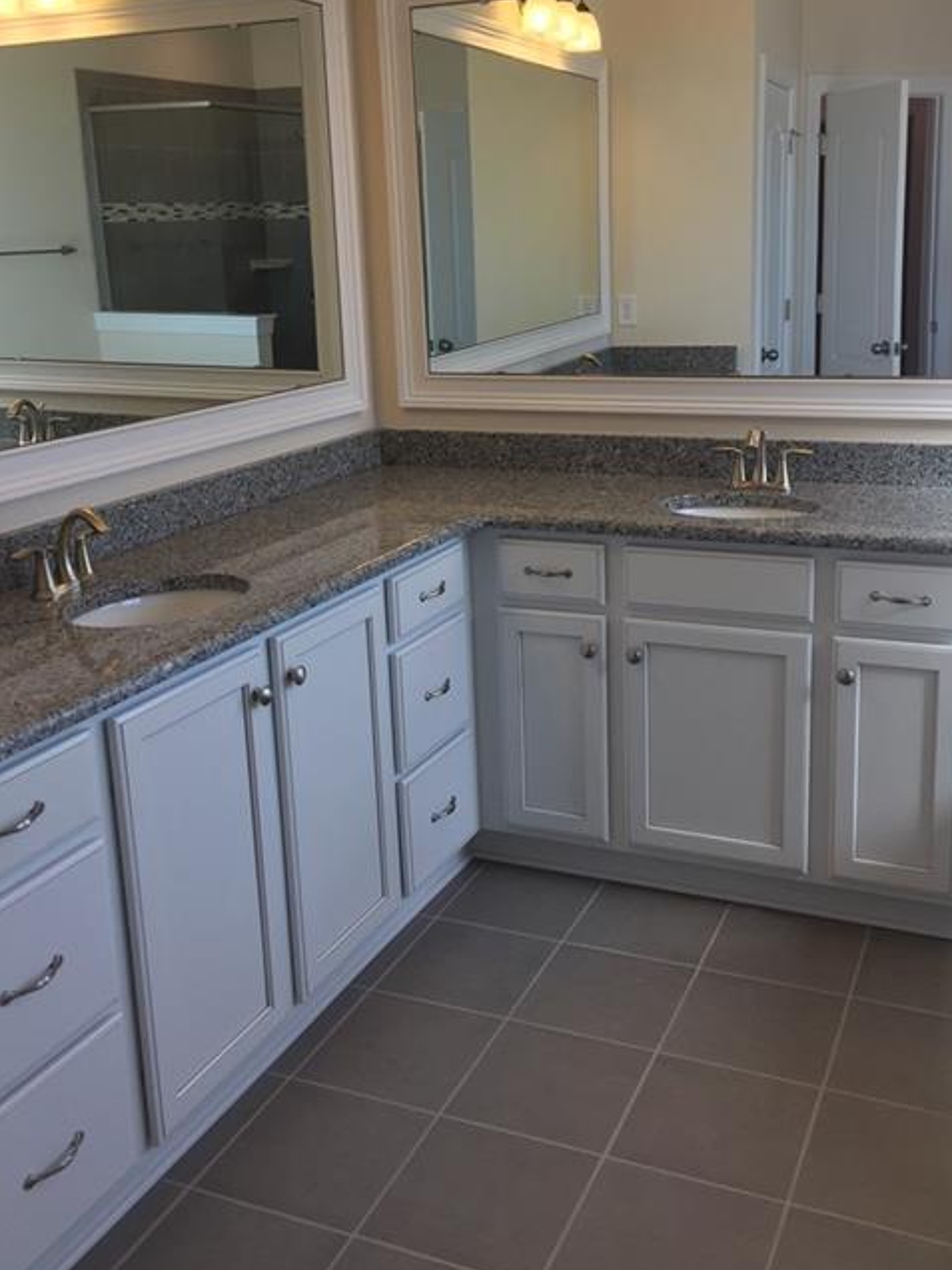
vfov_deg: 52.5
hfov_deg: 40.7
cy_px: 559
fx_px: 1283
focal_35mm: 35
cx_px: 509
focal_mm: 4.15
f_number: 2.2
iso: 40
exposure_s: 1/120
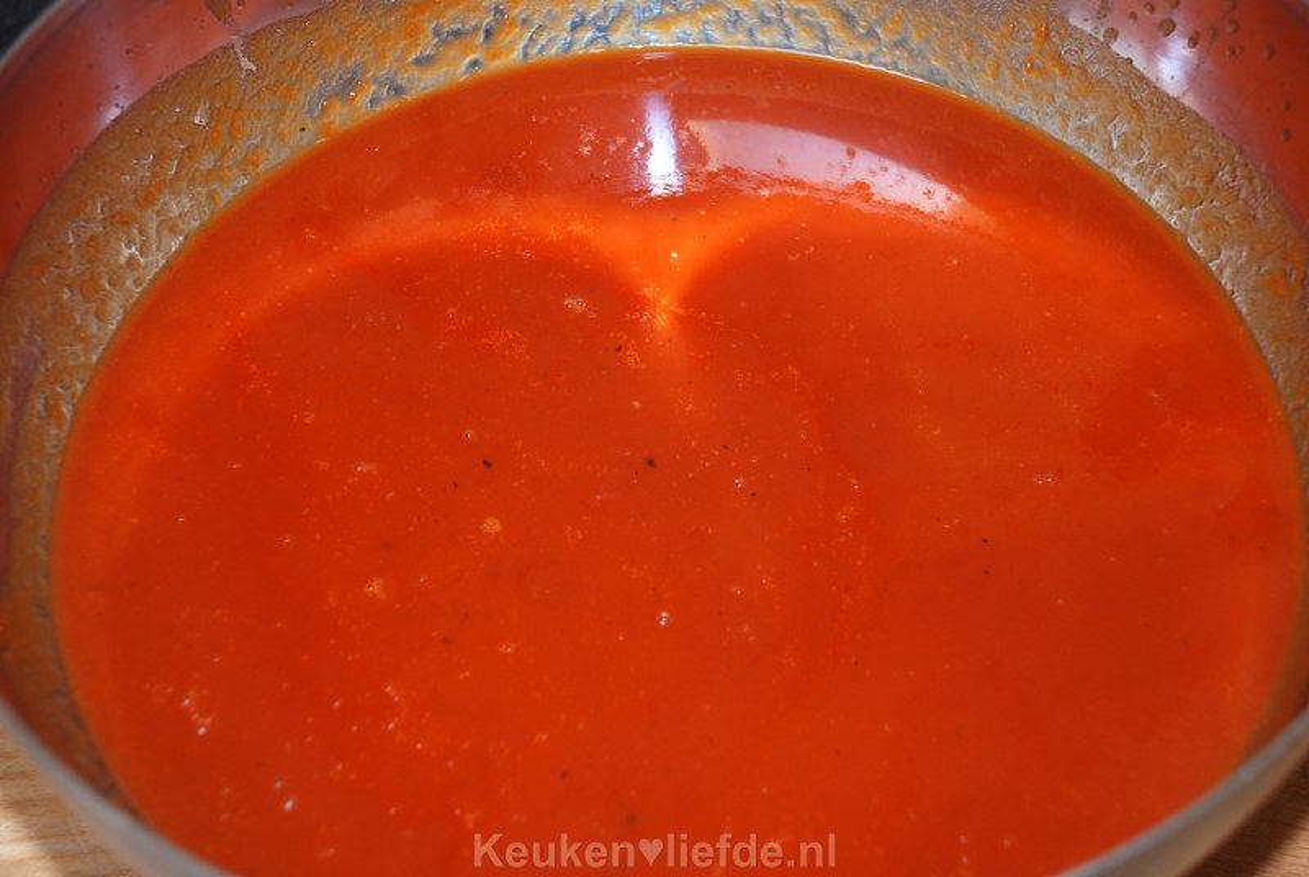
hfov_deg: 27.0
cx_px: 654
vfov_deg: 18.2
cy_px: 438
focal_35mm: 75
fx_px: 2731
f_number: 5
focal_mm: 50
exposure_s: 1/60
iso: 200
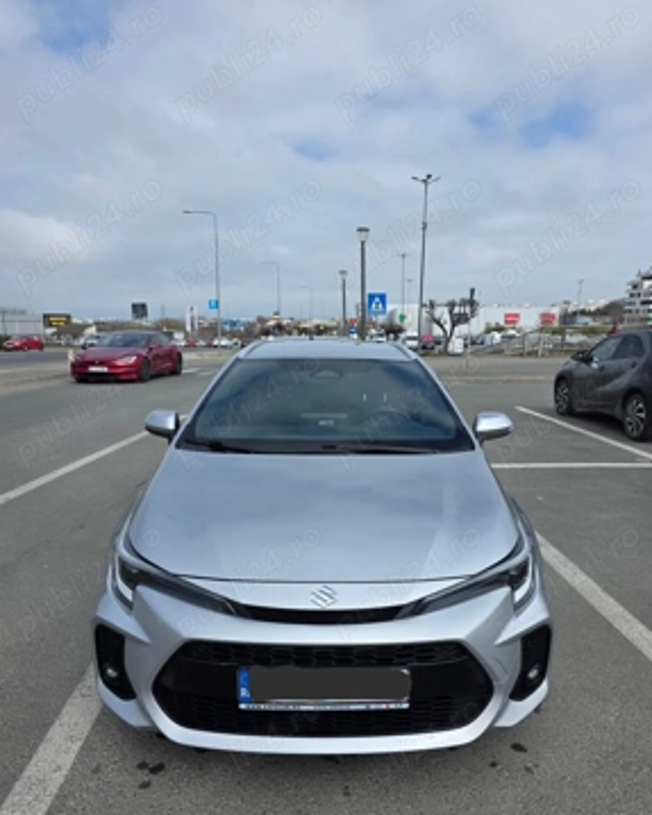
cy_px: 445
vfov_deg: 68.0
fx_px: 603
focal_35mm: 25
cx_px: 327
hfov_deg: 56.8
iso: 80
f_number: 1.7
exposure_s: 1/7333
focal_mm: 6.3
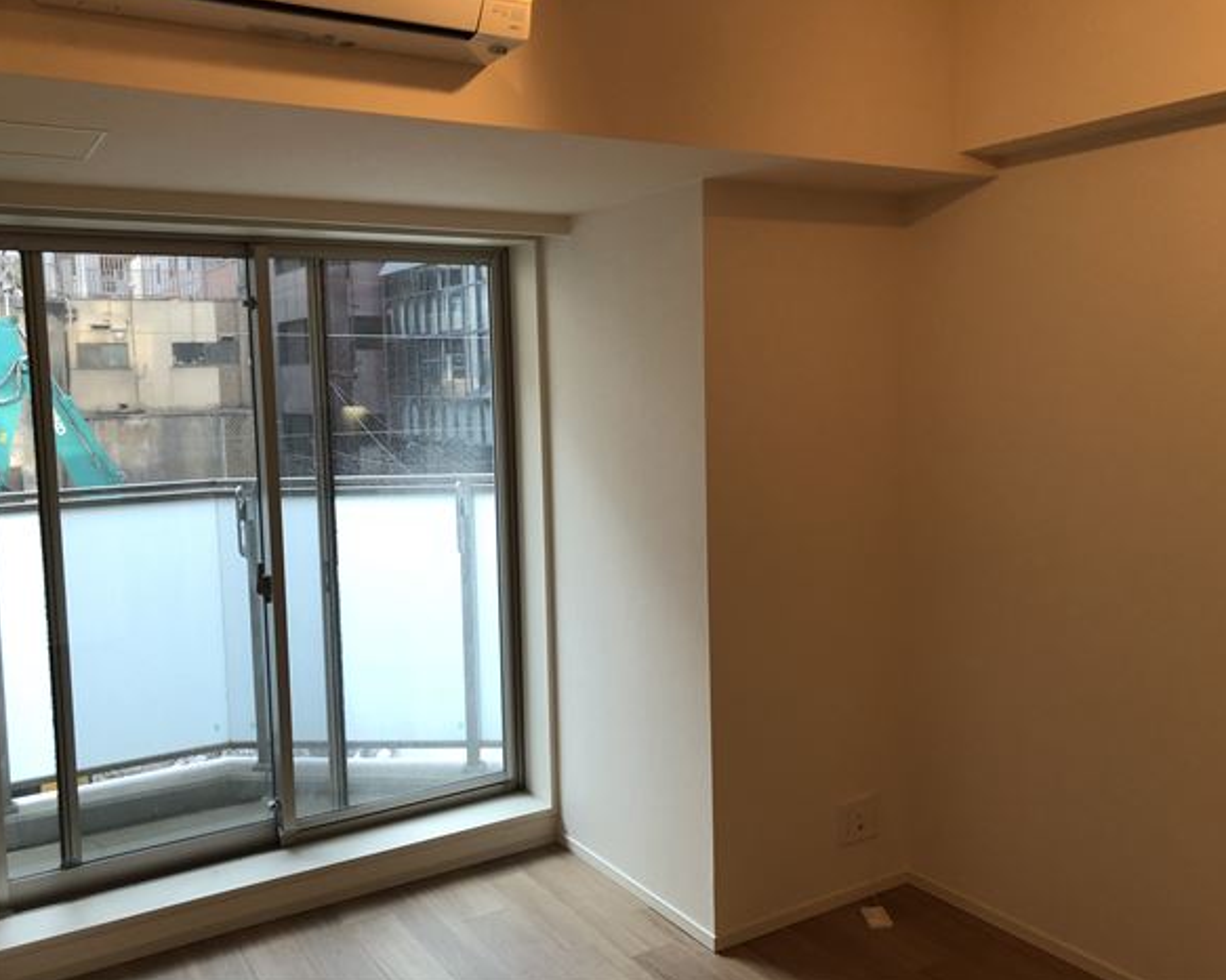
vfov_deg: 48.5
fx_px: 1088
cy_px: 486
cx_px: 595
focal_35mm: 30
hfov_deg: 58.8
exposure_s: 1/50
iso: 25
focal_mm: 3.99
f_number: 1.8
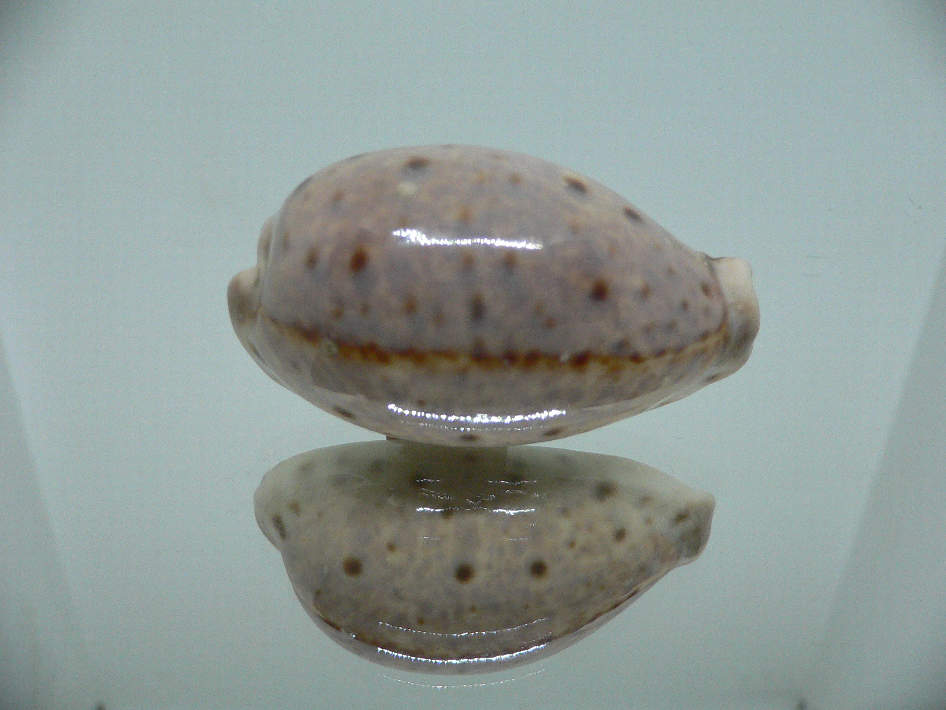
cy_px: 355
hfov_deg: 52.6
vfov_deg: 40.7
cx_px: 473
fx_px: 956
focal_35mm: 35
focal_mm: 4.6
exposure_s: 1/60
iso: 200
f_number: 2.8
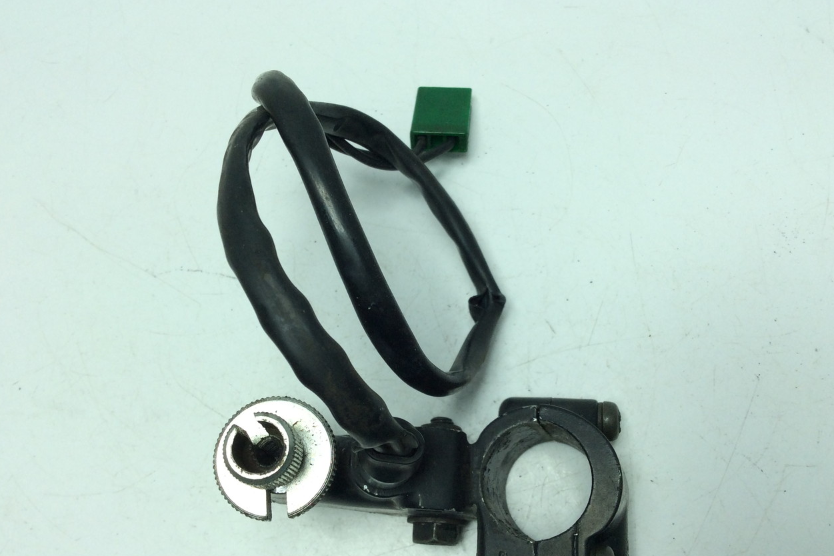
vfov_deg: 38.8
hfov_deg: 55.8
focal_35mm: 34
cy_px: 307
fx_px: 788
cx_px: 421
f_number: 2.4
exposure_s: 1/465
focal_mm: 3.3
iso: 32
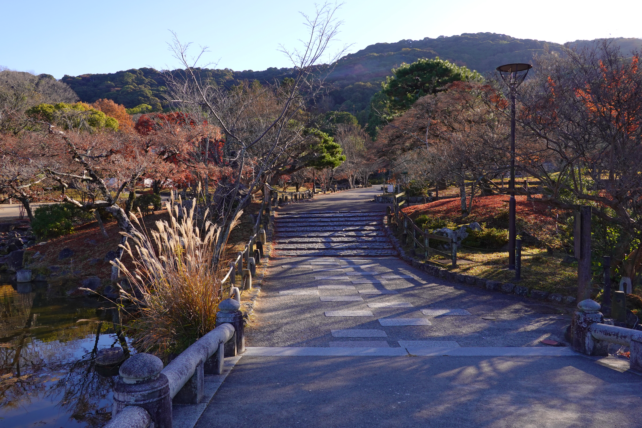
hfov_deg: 63.7
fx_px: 517
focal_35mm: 29
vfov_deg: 45.0
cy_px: 214
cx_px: 321
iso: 100
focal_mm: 10.83
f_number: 7.1
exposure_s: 1/80
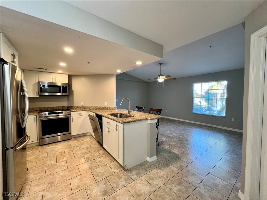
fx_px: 100
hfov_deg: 106.2
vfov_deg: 89.9
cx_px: 134
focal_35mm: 13
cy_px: 100
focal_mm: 1.57
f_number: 1.8
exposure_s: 1/60
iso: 160
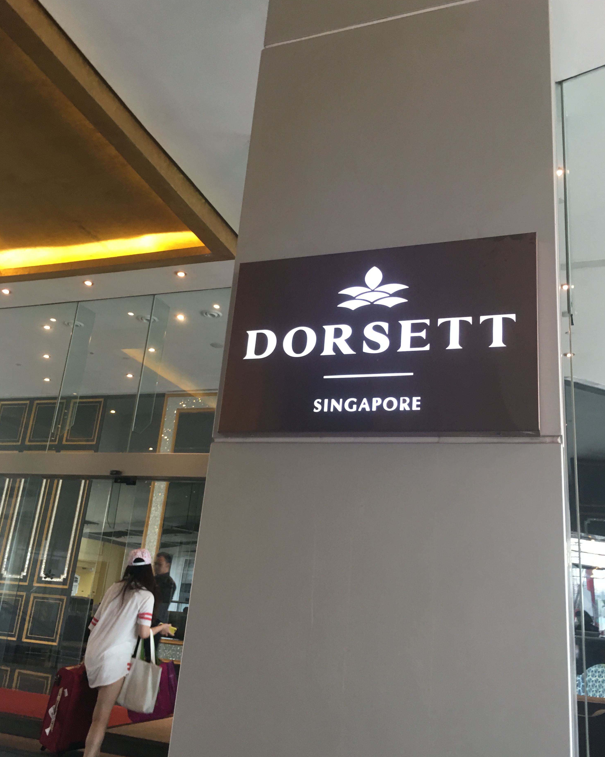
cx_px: 303
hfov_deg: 47.1
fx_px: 694
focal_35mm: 31
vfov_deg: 57.2
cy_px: 382
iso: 50
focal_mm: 4.15
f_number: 2.2
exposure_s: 1/17
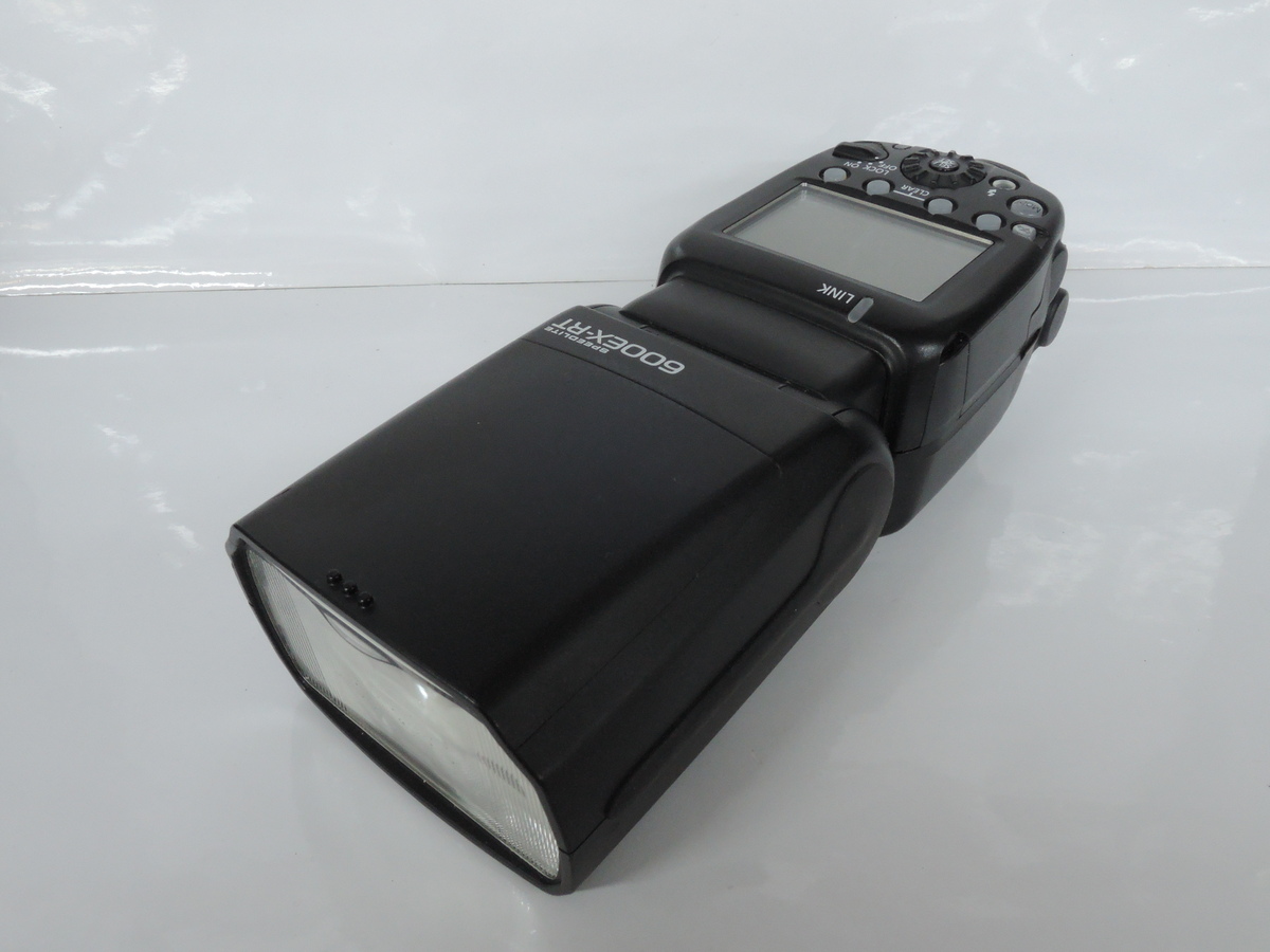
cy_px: 476
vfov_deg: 45.4
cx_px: 635
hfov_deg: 58.4
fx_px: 1137
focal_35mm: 31
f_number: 8
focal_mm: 6.6
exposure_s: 1/20
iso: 800
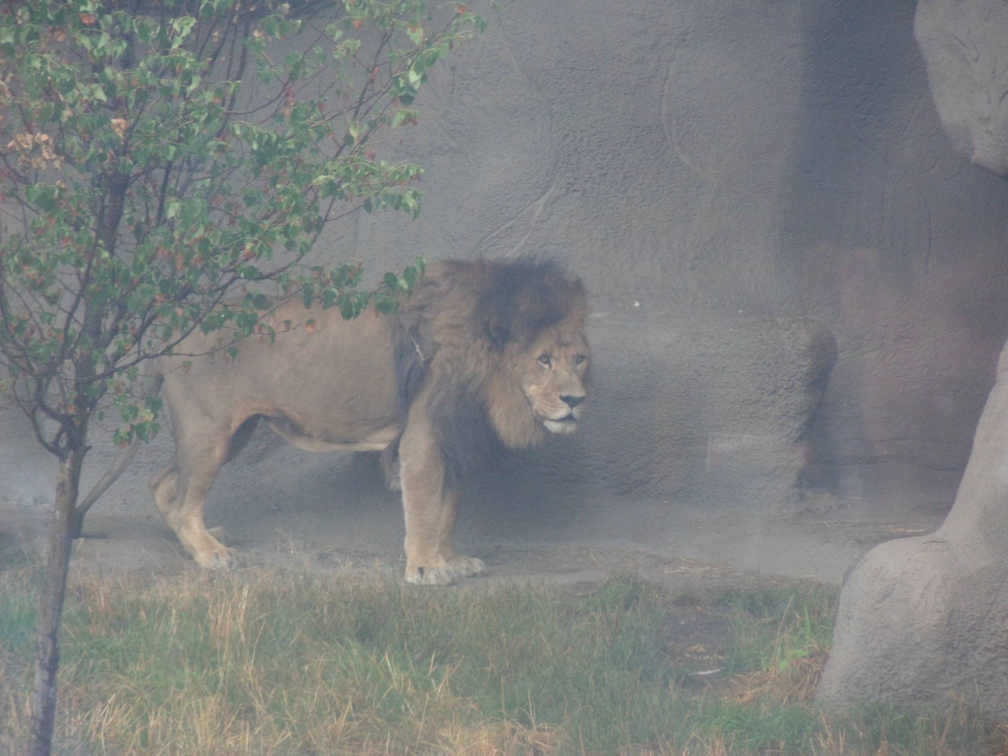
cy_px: 378
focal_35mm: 270
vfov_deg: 5.5
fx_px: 7862
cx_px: 504
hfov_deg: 7.3
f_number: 5.9
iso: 200
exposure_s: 1/60
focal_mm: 46.8
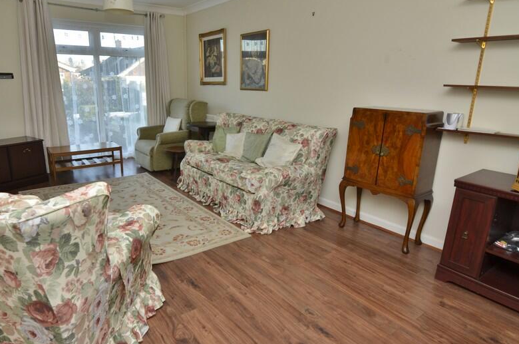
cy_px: 169
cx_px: 208
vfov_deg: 57.8
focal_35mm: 22
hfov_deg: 78.7
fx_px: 312
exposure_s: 1/60
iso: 400
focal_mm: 11
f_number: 5.6
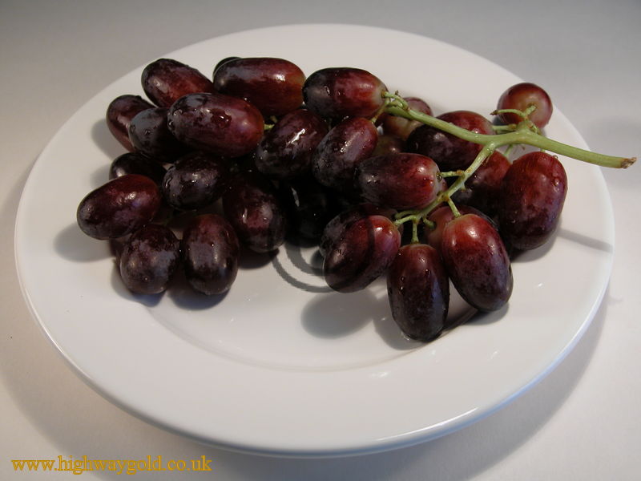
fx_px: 1000
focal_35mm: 54
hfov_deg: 35.5
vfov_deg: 27.0
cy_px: 240
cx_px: 320
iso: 100
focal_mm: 13.7
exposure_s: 1/124
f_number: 3.5
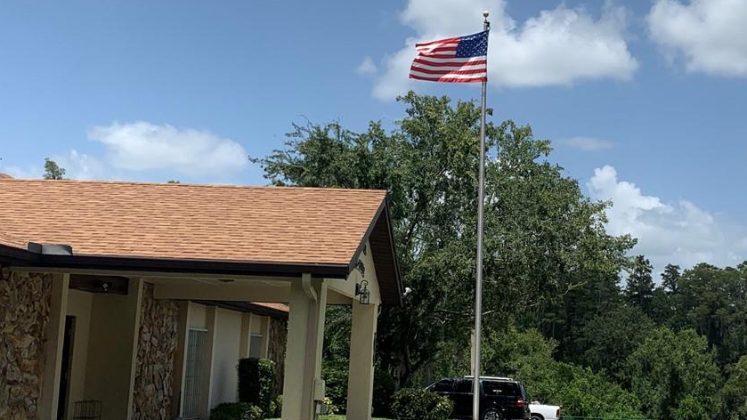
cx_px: 465
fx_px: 1070
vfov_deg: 22.2
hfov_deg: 38.3
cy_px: 225
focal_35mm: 54
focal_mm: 4.25
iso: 25
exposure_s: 1/3086
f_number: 1.8
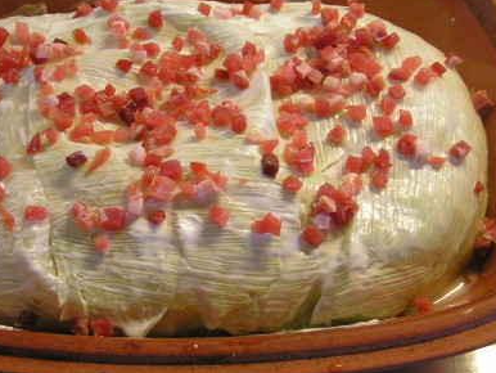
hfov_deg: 30.4
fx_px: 903
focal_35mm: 63
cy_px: 171
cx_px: 157
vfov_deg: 23.3
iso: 160
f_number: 2.8
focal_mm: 5.8
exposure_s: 1/30
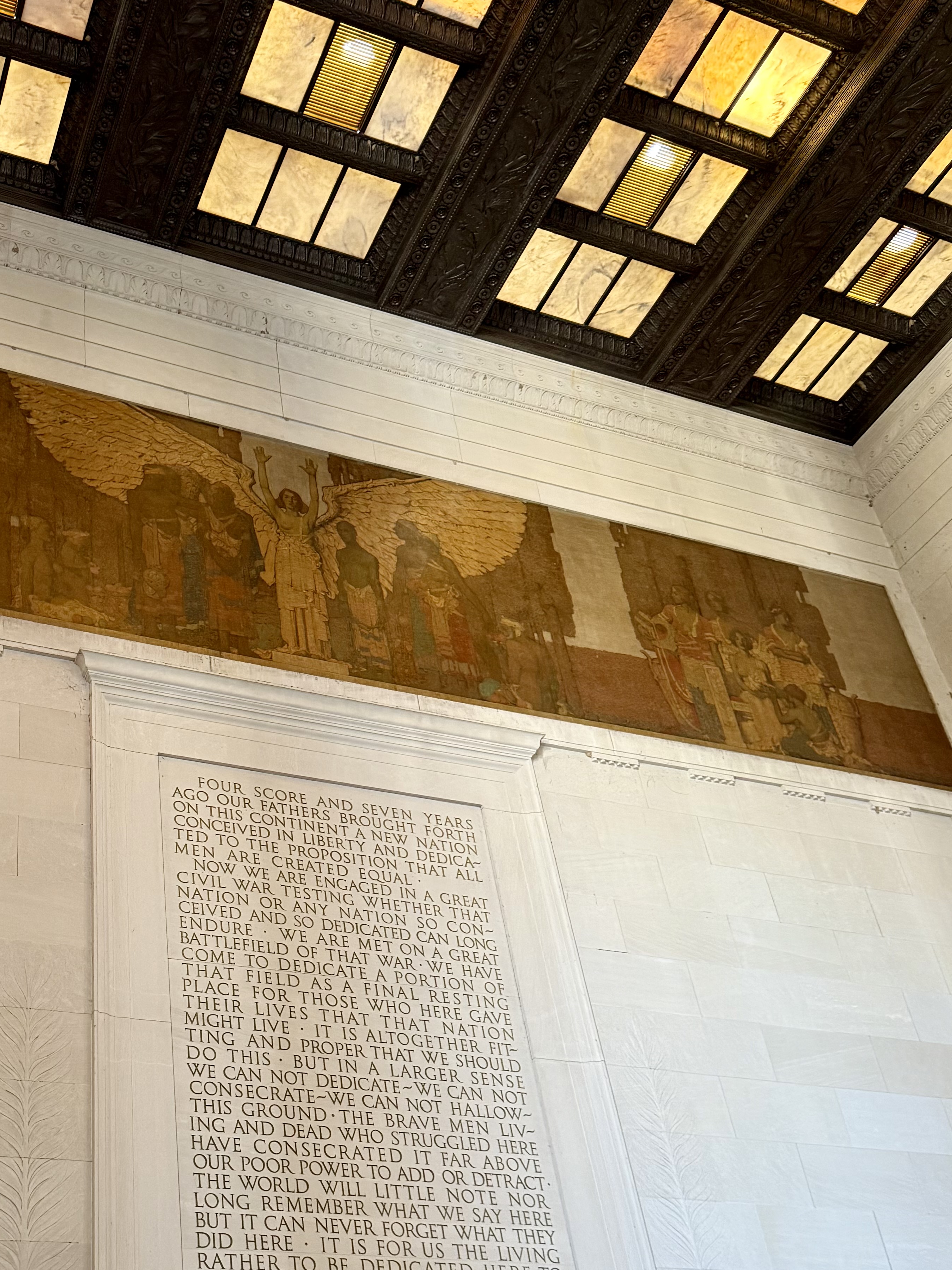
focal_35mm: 38
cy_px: 841
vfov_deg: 48.2
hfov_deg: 36.9
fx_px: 1393
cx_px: 242
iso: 320
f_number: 1.78
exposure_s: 1/60
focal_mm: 6.76
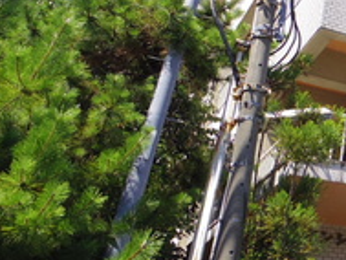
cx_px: 524
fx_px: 630
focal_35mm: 63
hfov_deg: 24.0
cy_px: 41
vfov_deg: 22.9
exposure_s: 1/400
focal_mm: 3.8
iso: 100
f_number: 4.5
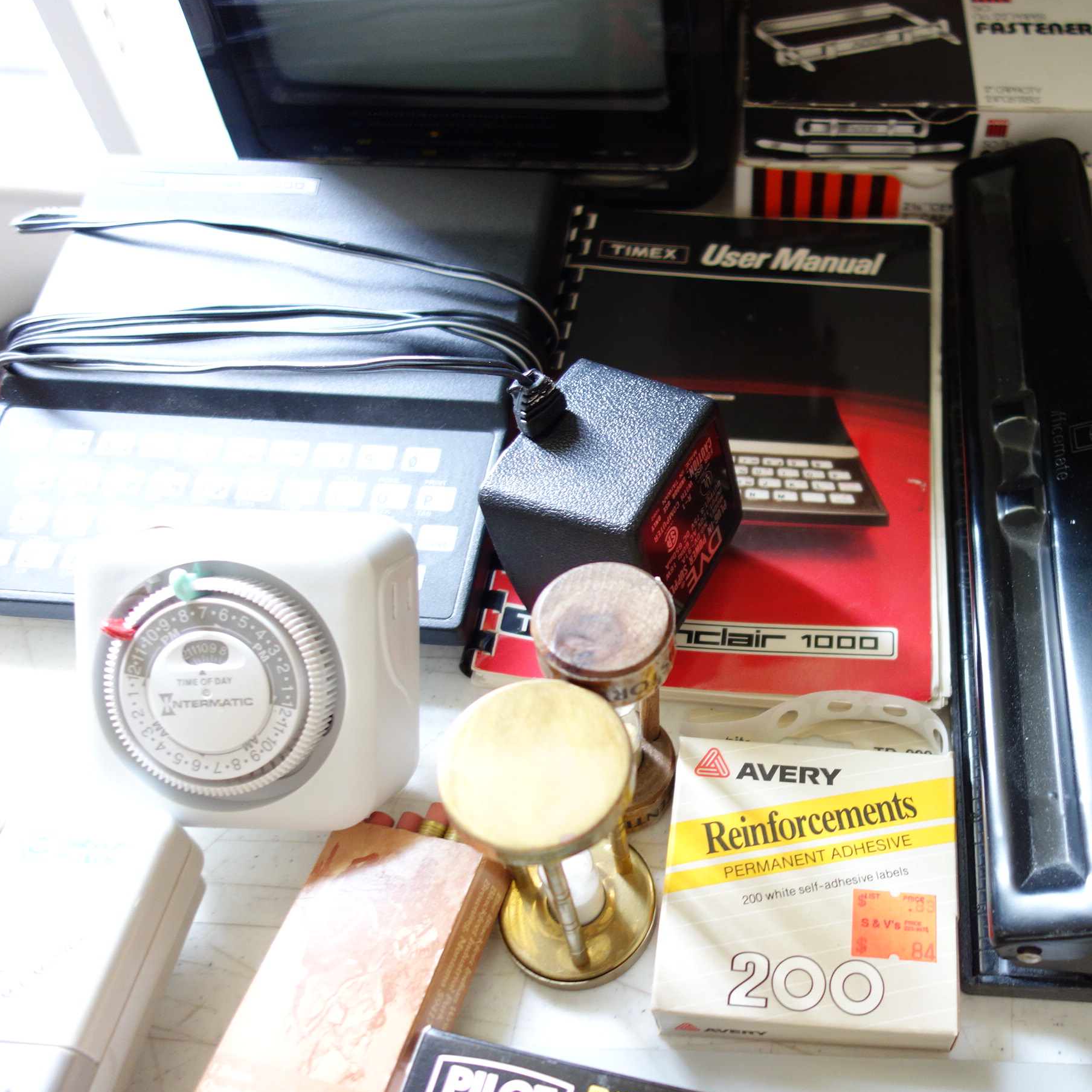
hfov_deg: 45.0
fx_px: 1285
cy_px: 544
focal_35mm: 36
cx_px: 768
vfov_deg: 46.0
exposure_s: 1/30
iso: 320
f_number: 1.8
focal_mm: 10.4
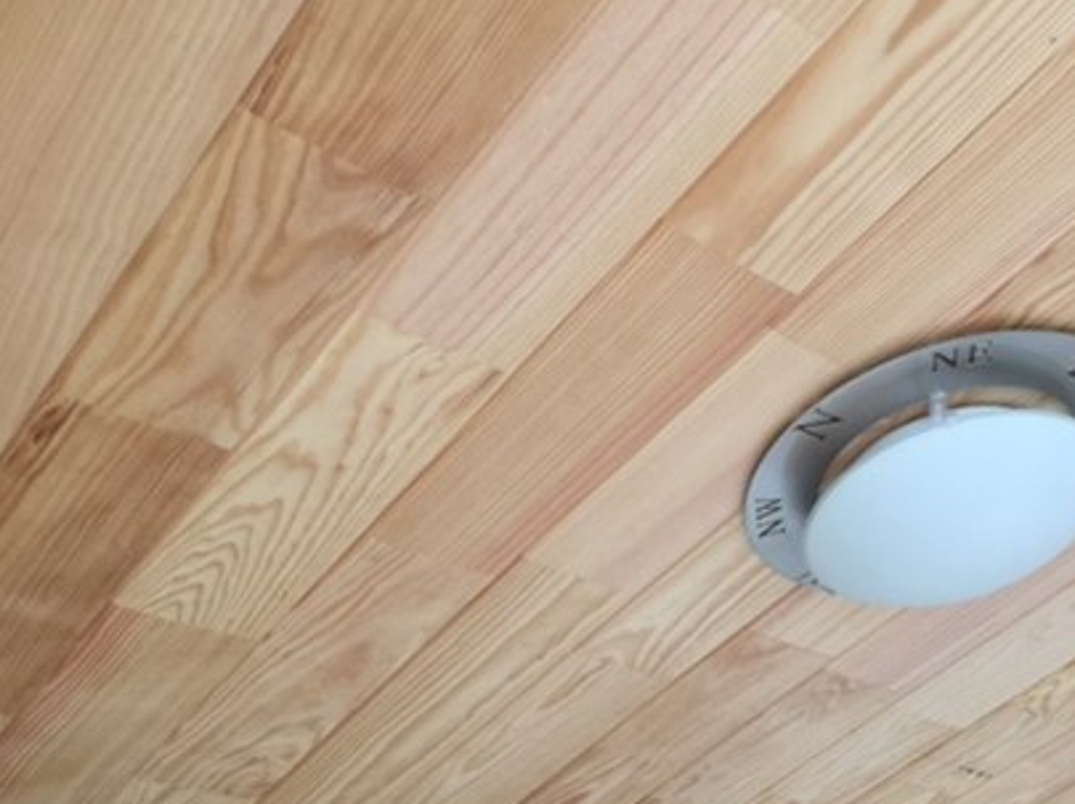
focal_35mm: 43
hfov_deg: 43.6
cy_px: 462
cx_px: 664
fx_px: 1334
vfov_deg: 33.5
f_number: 2.2
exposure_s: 1/10
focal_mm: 4.15
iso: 100
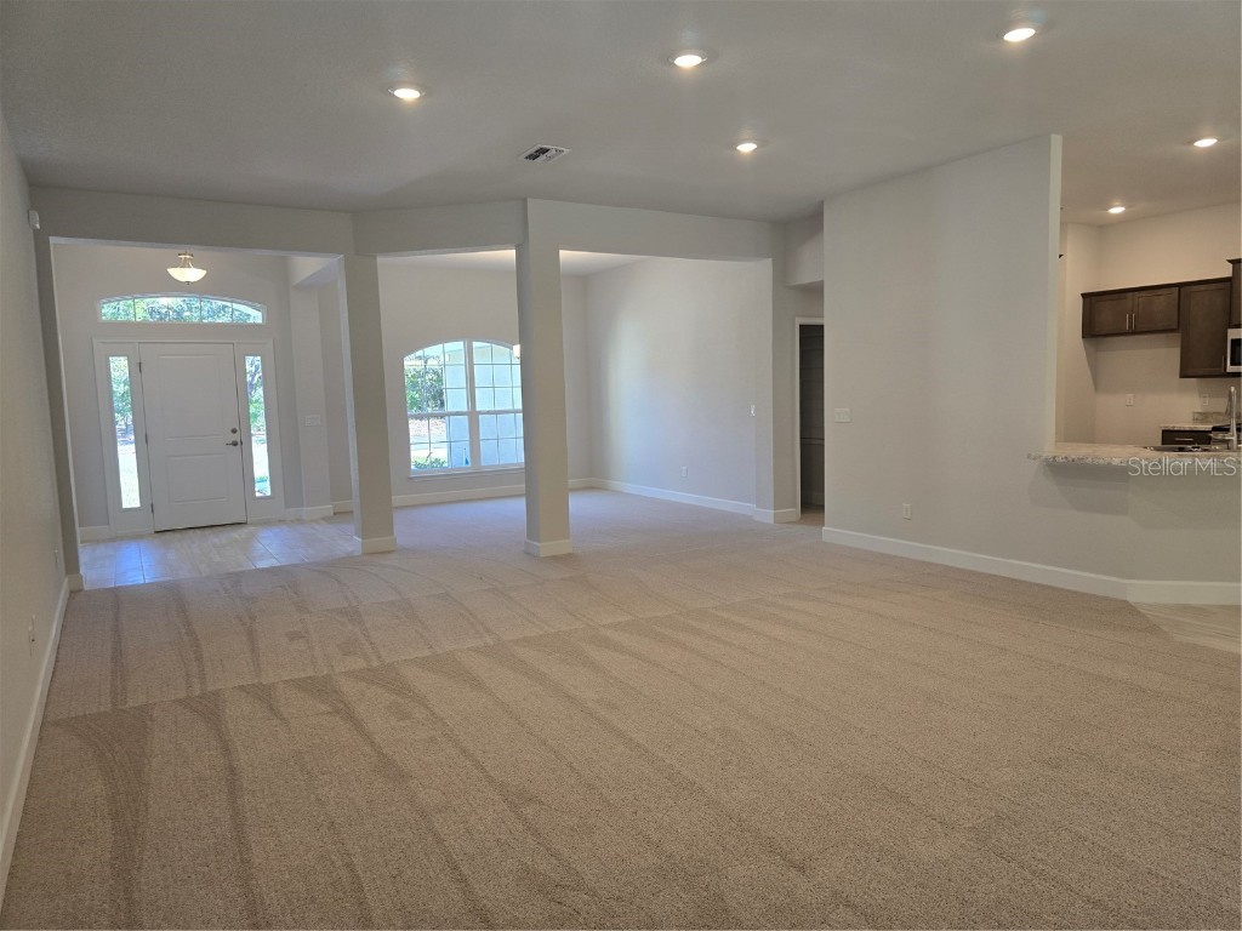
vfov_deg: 58.9
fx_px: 825
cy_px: 466
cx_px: 621
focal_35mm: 23
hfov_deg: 73.9
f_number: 1.7
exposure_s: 1/120
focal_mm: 6.3
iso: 100
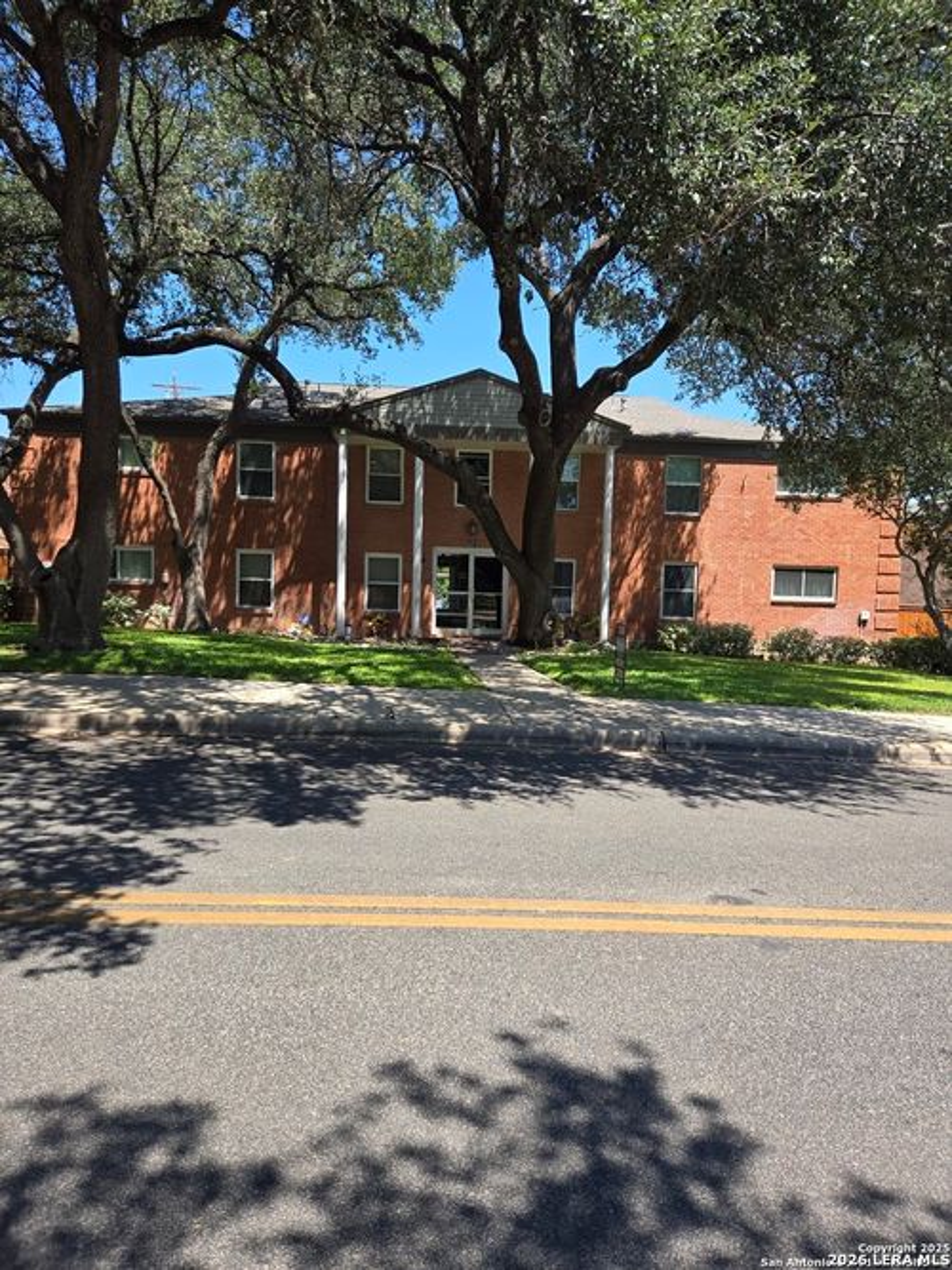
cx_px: 476
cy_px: 635
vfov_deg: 73.9
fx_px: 844
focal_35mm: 23
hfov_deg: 58.9
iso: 25
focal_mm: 5.4
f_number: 1.8
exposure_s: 1/688
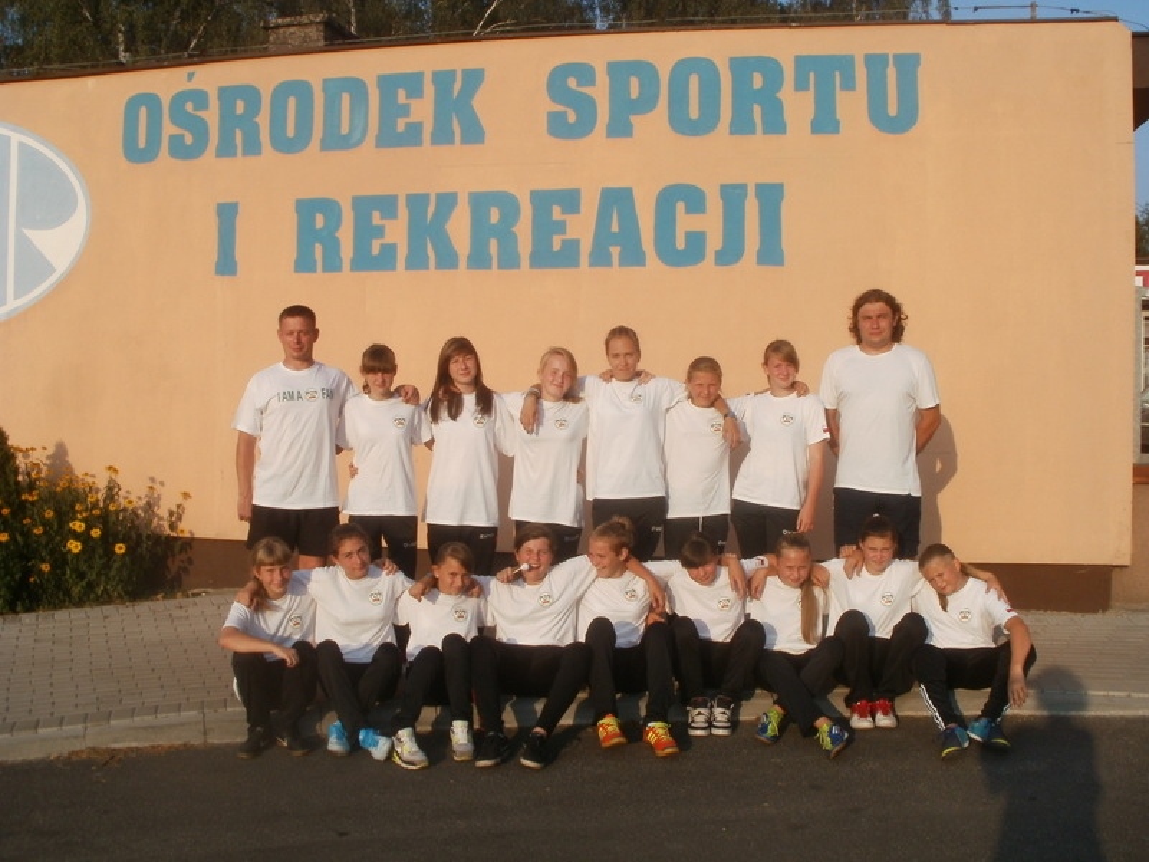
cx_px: 574
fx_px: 1195
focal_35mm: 36
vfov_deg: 39.7
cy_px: 431
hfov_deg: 51.4
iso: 100
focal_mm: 6.3
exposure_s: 1/400
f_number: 5.6
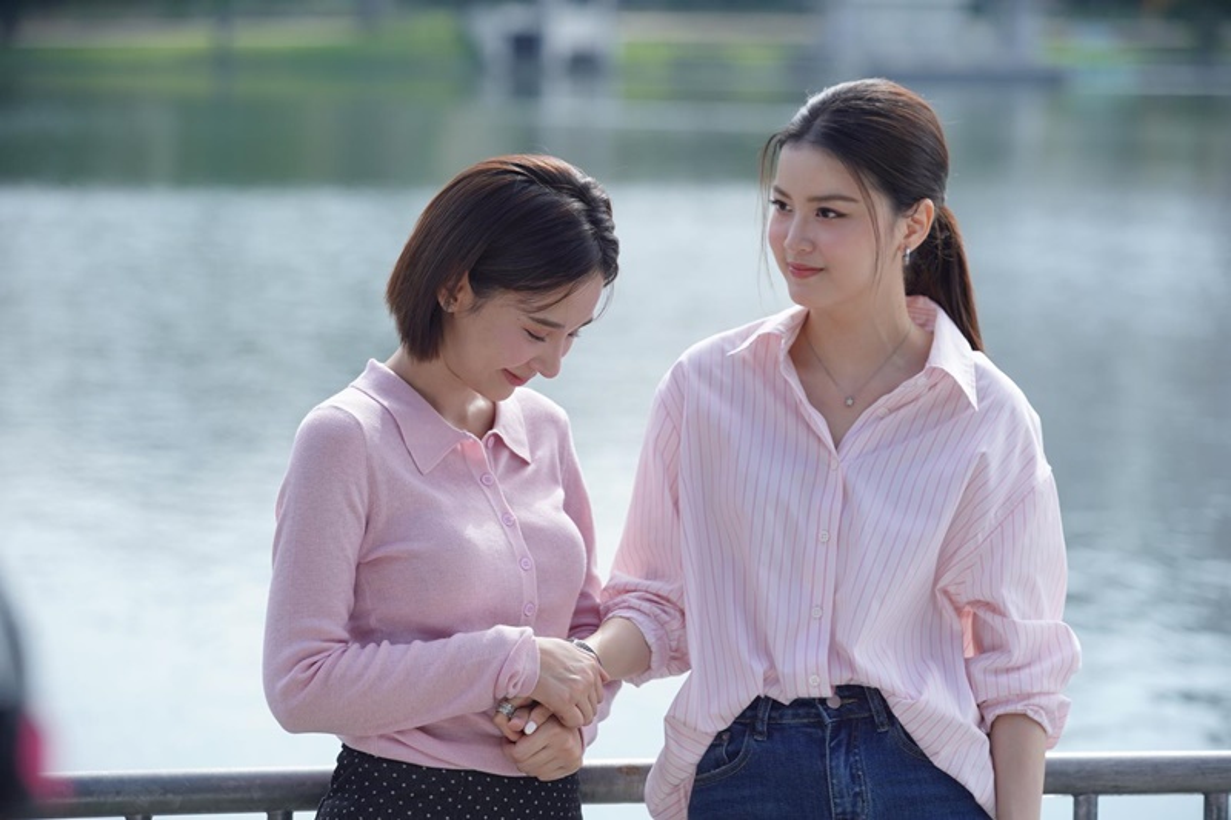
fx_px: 4957
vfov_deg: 9.5
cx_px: 616
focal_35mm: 145
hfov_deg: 14.2
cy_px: 410
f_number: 4.5
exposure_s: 1/1250
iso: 250
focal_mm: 145
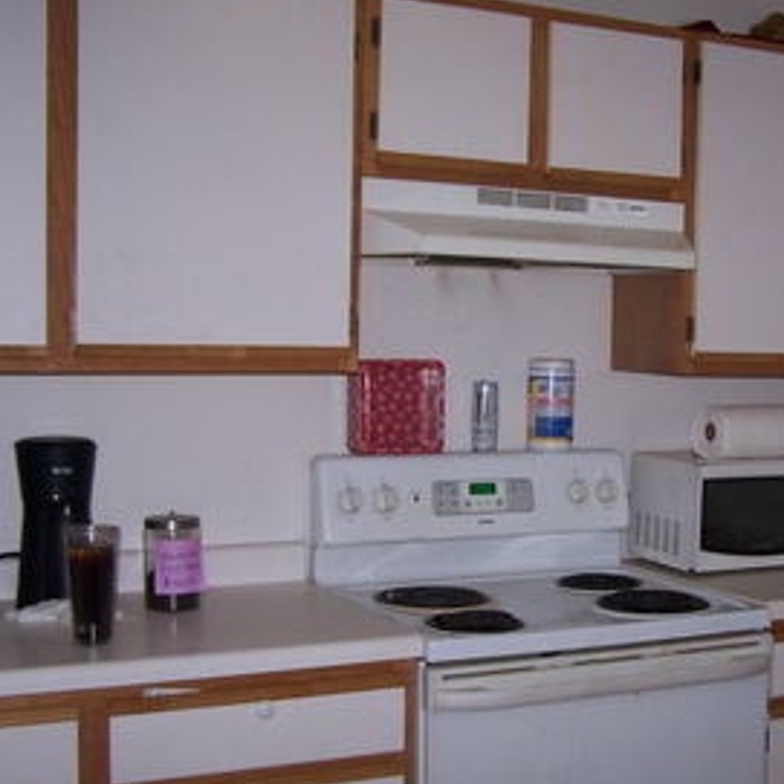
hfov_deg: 31.8
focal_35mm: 53
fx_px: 1358
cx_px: 563
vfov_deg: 32.2
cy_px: 437
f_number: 2.8
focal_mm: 6.3
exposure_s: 1/60
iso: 140
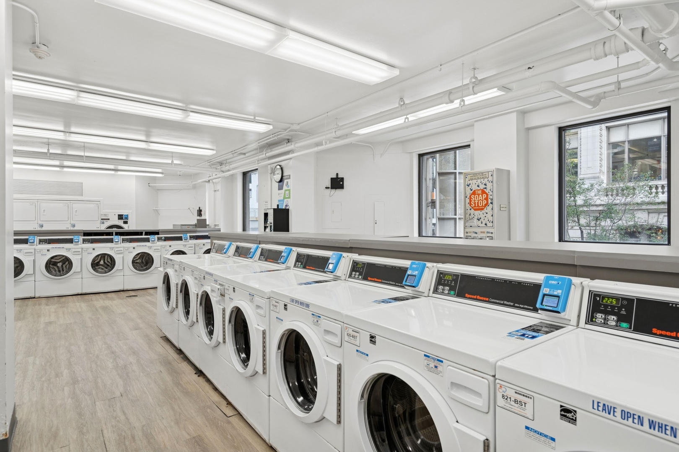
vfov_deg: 64.6
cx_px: 340
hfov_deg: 86.9
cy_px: 226
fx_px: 358
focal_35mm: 19
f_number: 7.1
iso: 320
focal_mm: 19
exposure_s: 1/40
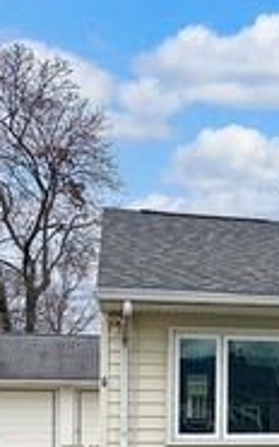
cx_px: 375
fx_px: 902
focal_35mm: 74
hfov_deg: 16.5
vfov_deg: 27.8
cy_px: 261
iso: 50
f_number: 1.6
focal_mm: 5.96
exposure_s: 1/1984
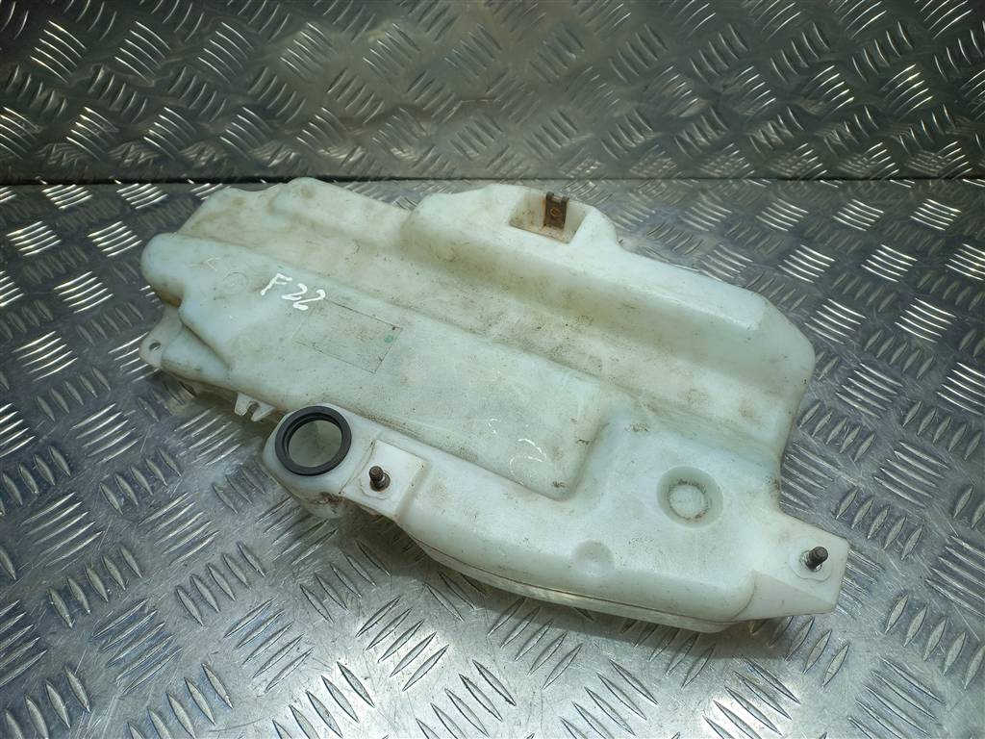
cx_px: 492
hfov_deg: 69.4
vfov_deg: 54.9
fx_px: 711
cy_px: 370
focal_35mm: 25
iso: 40
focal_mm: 4.6
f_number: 1.8
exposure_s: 1/100
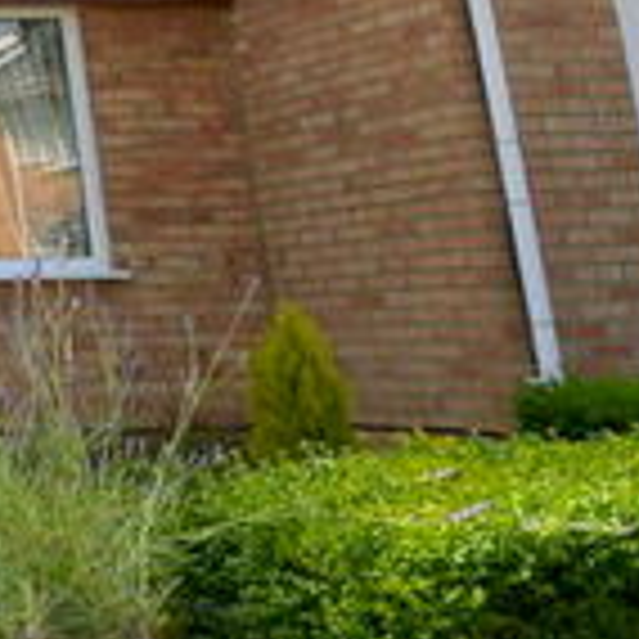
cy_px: 68
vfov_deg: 26.4
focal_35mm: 63
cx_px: -824
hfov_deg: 16.0
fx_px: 1316
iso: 100
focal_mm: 10
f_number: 6.3
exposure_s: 1/160
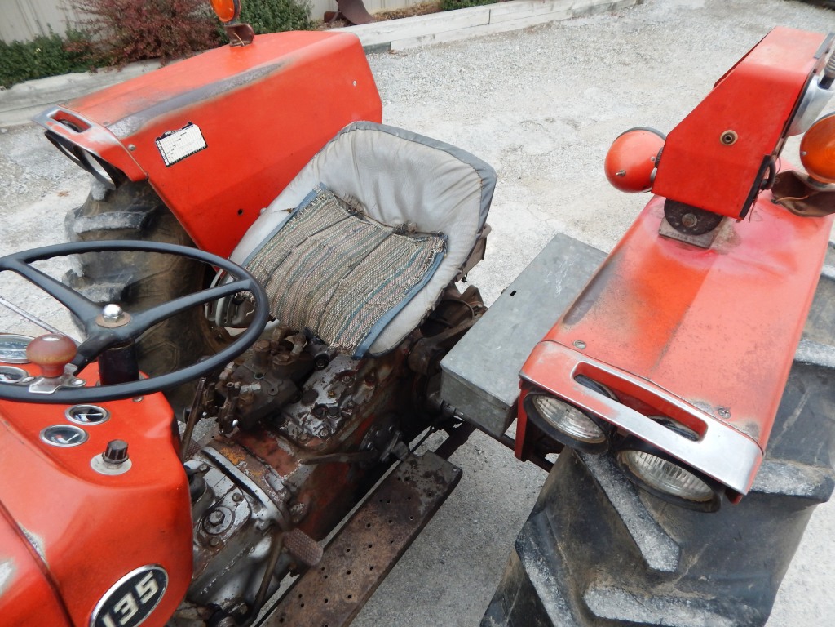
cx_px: 418
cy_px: 314
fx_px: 531
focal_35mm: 22
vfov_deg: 61.1
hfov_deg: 76.4
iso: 125
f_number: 3
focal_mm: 4
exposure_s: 1/100
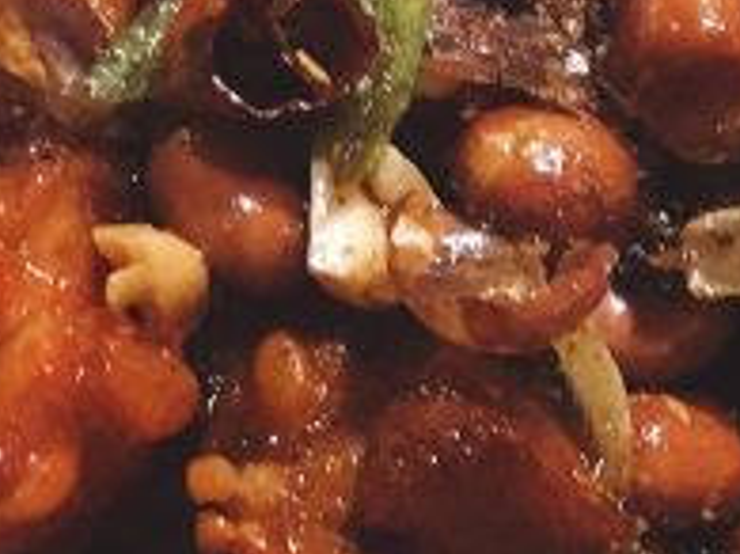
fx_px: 2222
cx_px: 934
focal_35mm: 104
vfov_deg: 14.2
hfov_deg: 17.8
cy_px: 370
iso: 500
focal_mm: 4.15
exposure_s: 1/17
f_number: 2.2
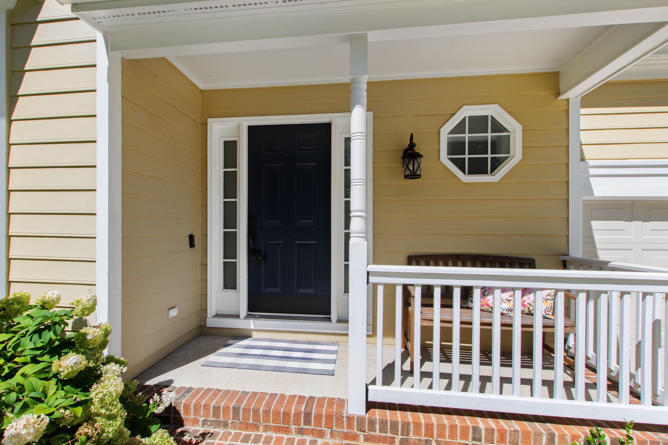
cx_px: 318
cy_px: 227
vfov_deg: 73.7
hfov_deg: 96.7
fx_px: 297
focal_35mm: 16
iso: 100
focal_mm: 10
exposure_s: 1/320
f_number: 8
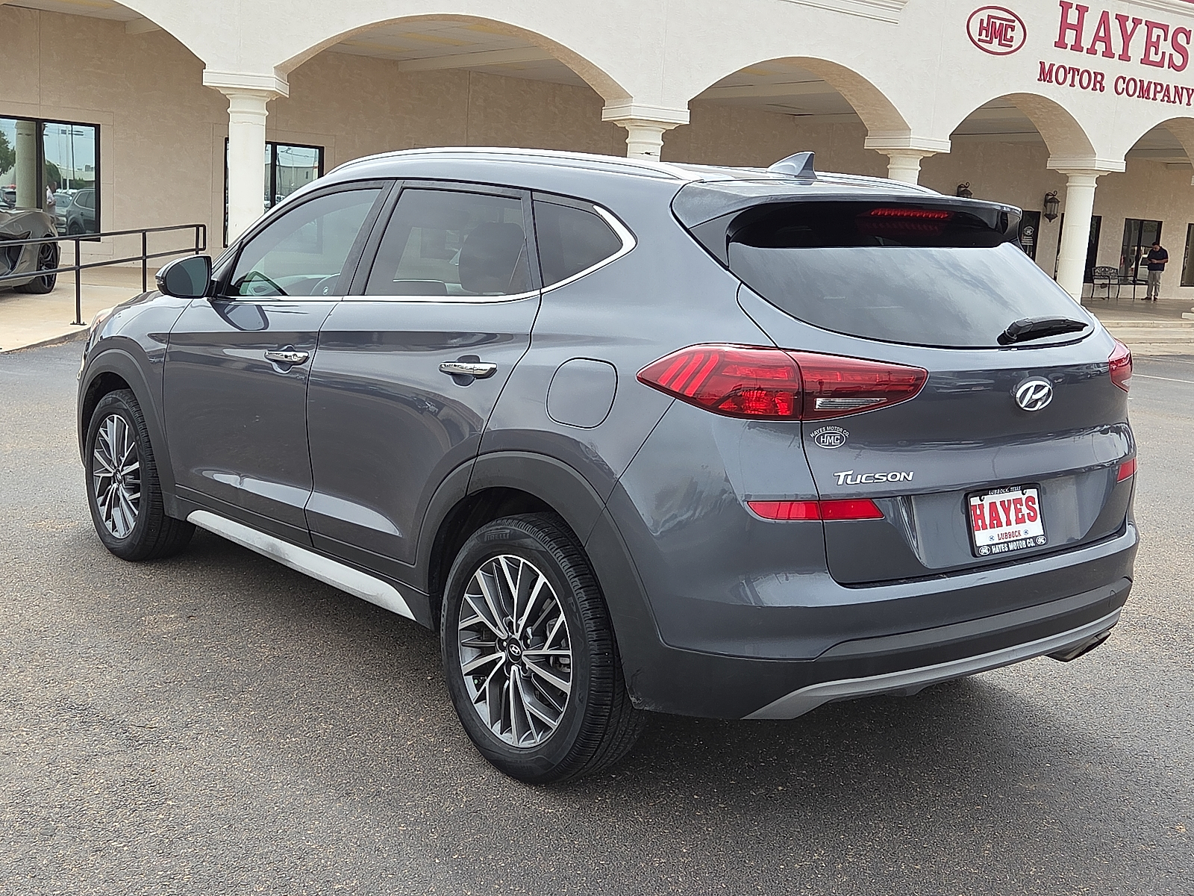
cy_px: 448
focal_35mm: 40
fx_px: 1380
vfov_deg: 36.0
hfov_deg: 46.8
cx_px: 597
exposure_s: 1/2500
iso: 76
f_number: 1.8
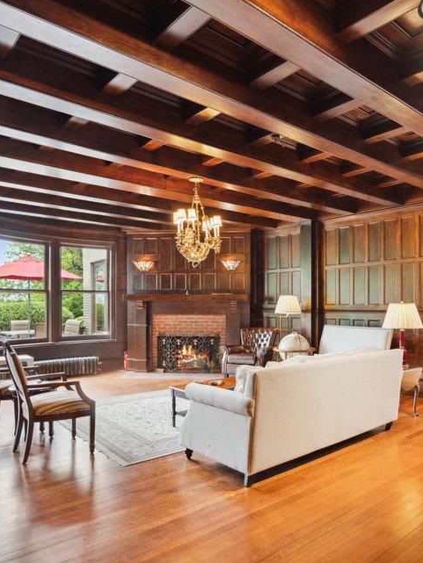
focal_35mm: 24
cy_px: 283
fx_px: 391
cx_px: 240
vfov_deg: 71.6
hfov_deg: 56.6
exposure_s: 1/80
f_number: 5
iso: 400
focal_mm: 16
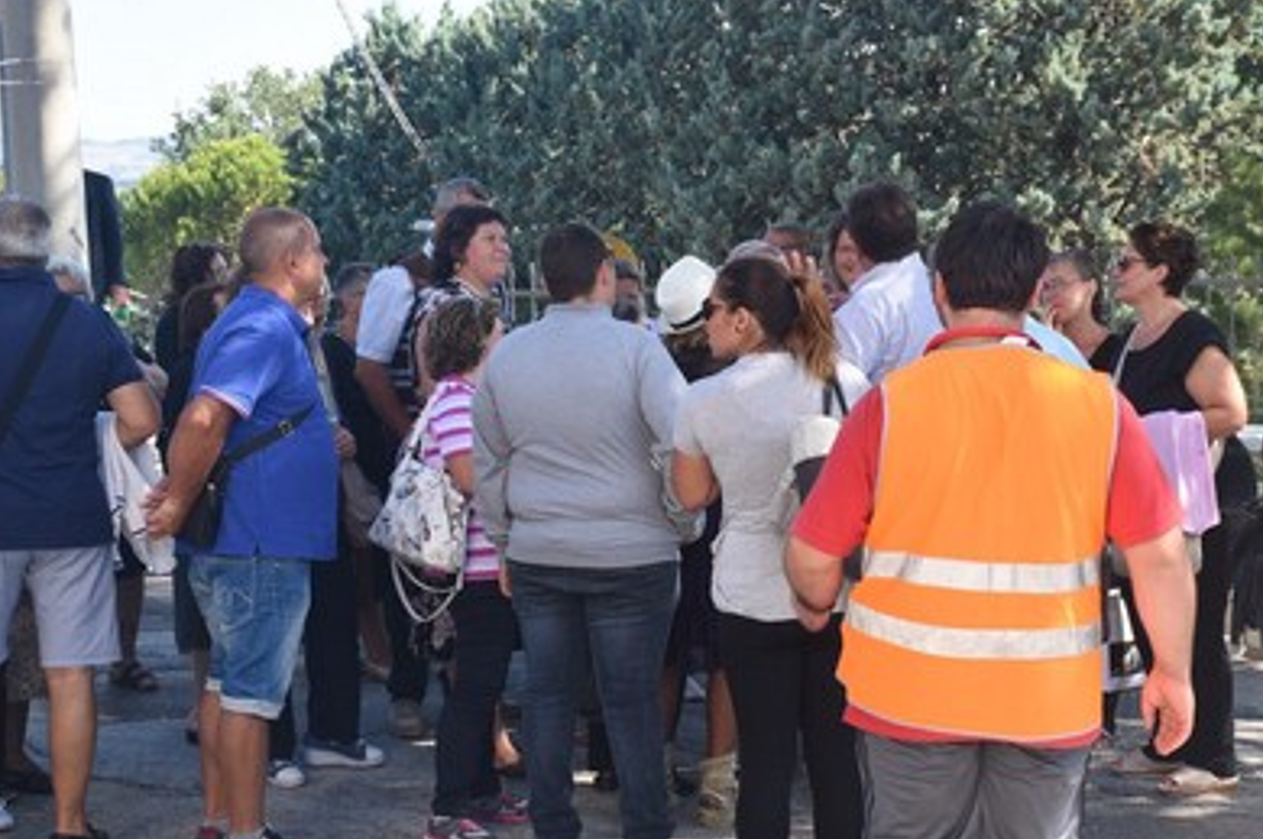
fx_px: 2698
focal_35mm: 77
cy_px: 494
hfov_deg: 26.3
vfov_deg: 17.7
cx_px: 596
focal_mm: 40
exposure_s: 1/250
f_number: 8
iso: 320
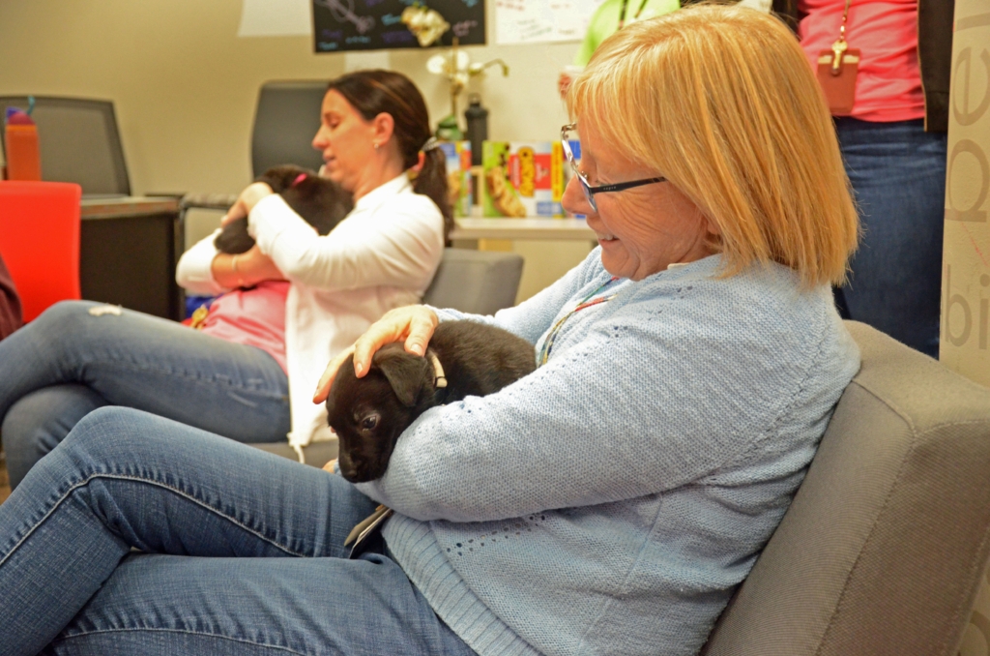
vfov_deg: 23.7
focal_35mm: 57
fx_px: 1564
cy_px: 328
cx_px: 495
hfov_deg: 35.1
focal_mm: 38
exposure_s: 1/80
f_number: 4.5
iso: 2500
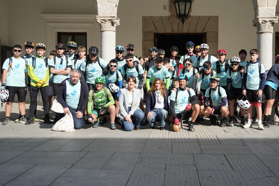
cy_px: 91
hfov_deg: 43.5
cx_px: 164
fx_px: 349
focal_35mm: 45
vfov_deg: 29.8
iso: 100
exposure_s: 1/640
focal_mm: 36
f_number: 4.5
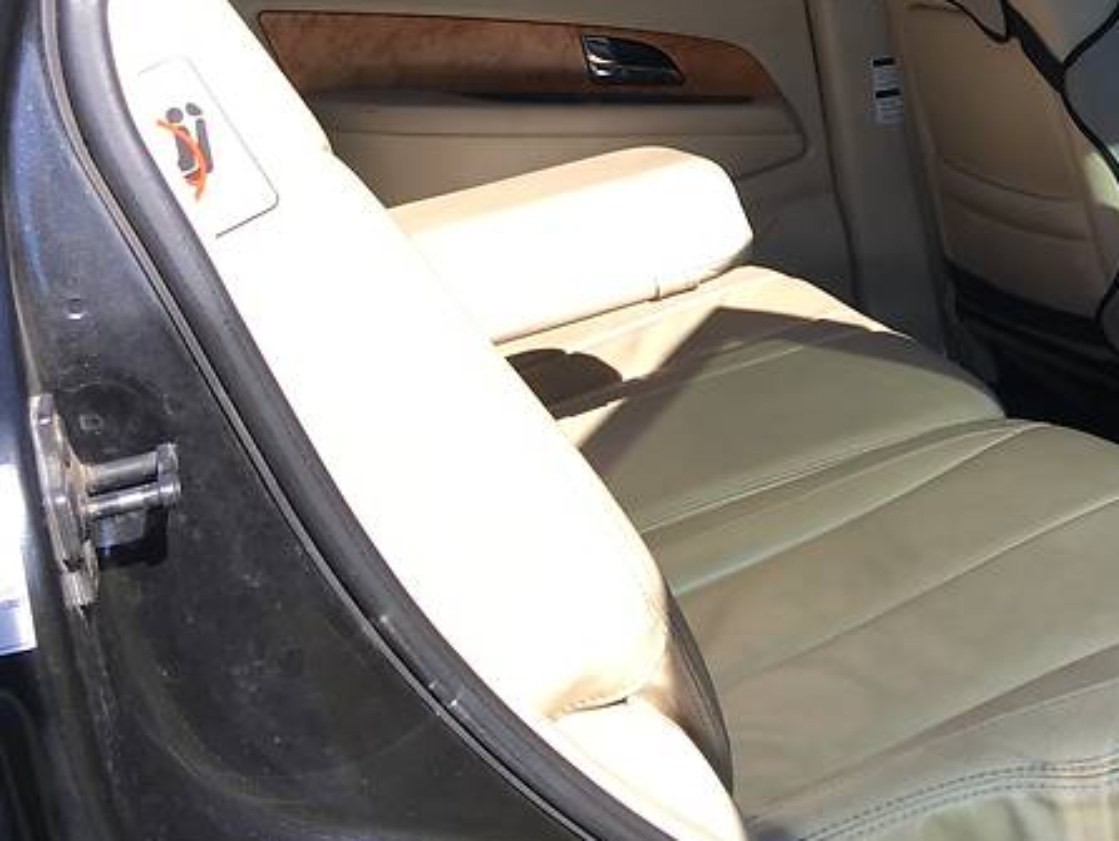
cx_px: 984
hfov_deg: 34.9
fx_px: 1682
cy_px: 183
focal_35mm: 52
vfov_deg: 27.6
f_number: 2.2
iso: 25
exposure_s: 1/390
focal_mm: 4.2
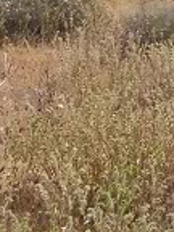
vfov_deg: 9.3
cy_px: -47
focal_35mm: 211
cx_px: 551
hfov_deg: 6.4
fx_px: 1414
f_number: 3.9
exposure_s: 1/800
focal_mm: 6.9
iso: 80
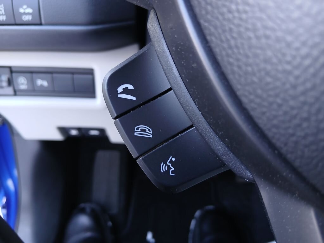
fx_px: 243
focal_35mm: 26
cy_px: 122
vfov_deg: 53.1
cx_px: 162
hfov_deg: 67.3
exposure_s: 1/25
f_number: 1.8
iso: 250
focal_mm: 3.98
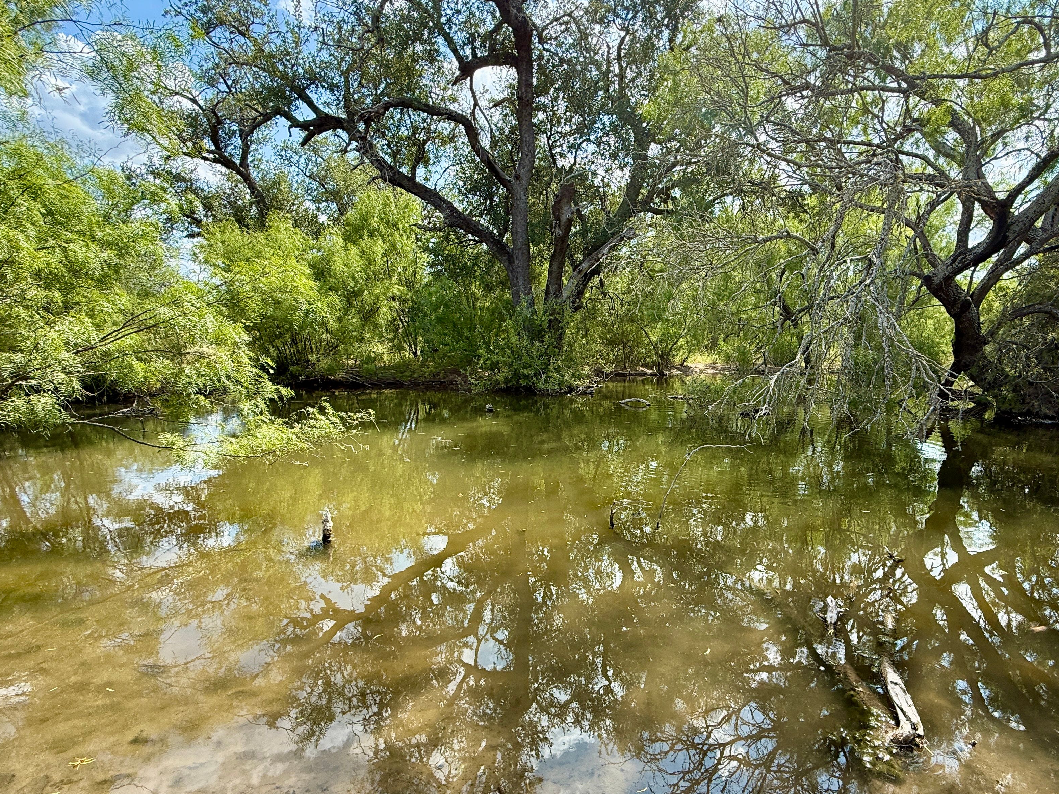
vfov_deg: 71.5
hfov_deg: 87.1
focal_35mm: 18
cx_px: 608
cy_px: 417
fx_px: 551
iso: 64
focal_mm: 2.22
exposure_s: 1/531
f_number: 2.2
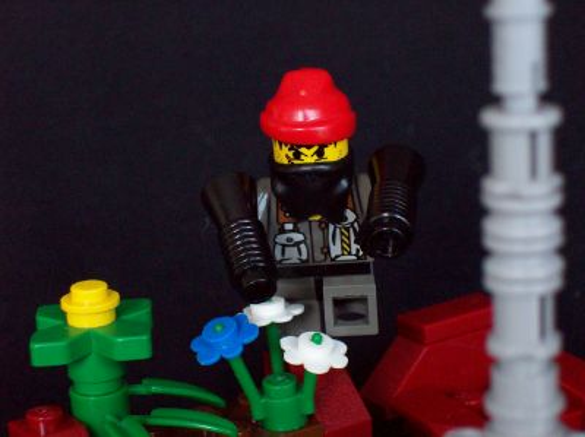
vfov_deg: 13.7
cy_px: 218
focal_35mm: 108
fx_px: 1823
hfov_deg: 18.2
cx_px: 292
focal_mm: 18
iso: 160
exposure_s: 1/8
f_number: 4.8
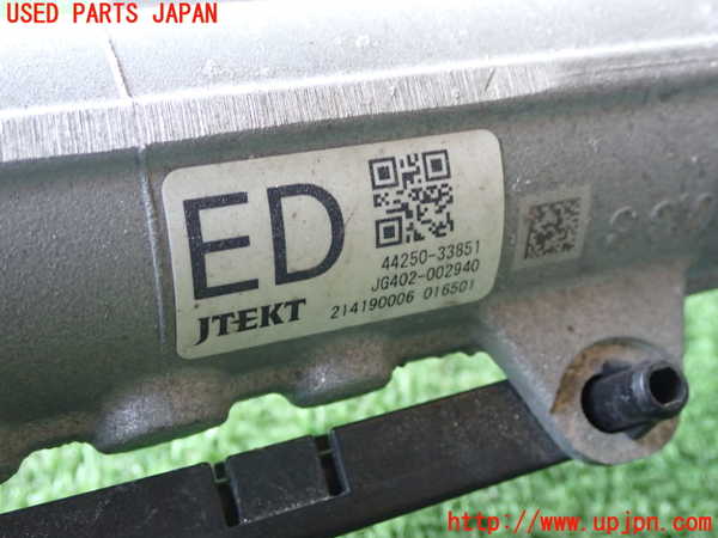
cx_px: 359
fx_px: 975
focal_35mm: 47
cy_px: 269
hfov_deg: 40.4
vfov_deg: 30.9
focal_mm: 8.4
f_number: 3.1
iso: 640
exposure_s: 1/50
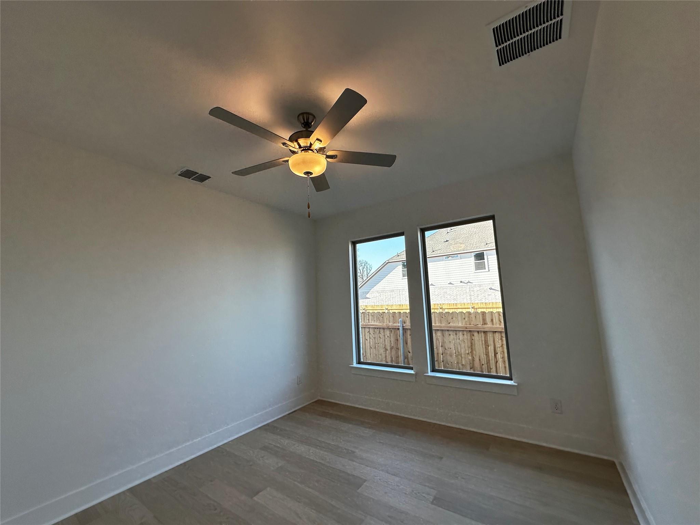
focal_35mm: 14
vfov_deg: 85.7
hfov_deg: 102.1
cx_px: 350
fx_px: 283
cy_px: 262
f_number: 2.2
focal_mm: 2.22
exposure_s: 1/143
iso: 40
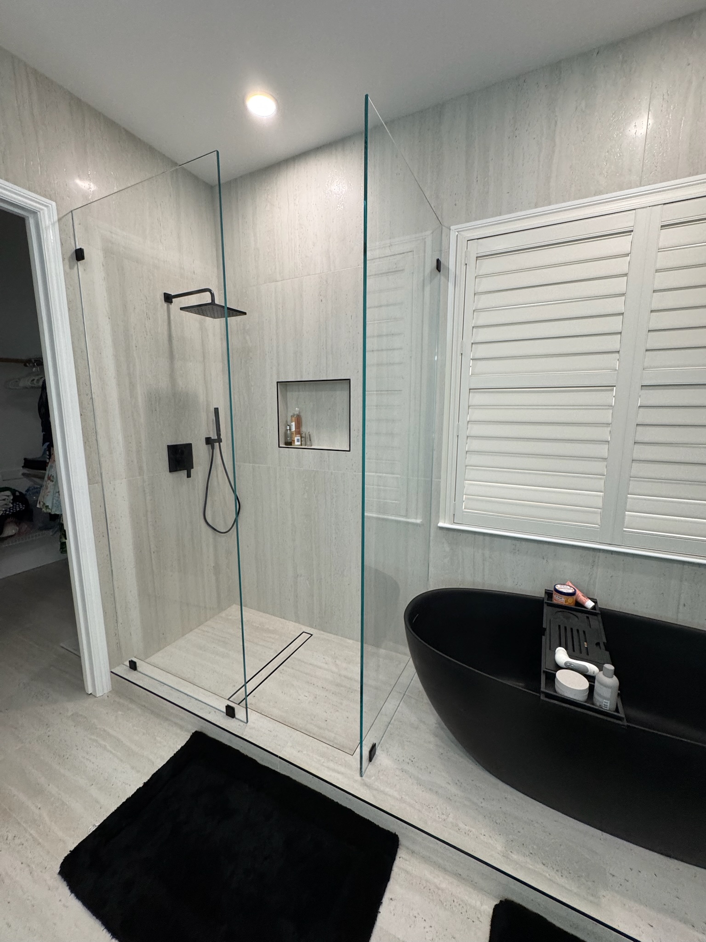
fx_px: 381
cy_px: 471
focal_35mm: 14
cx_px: 353
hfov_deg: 85.7
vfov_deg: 102.1
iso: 250
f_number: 2.2
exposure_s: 1/120
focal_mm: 2.22
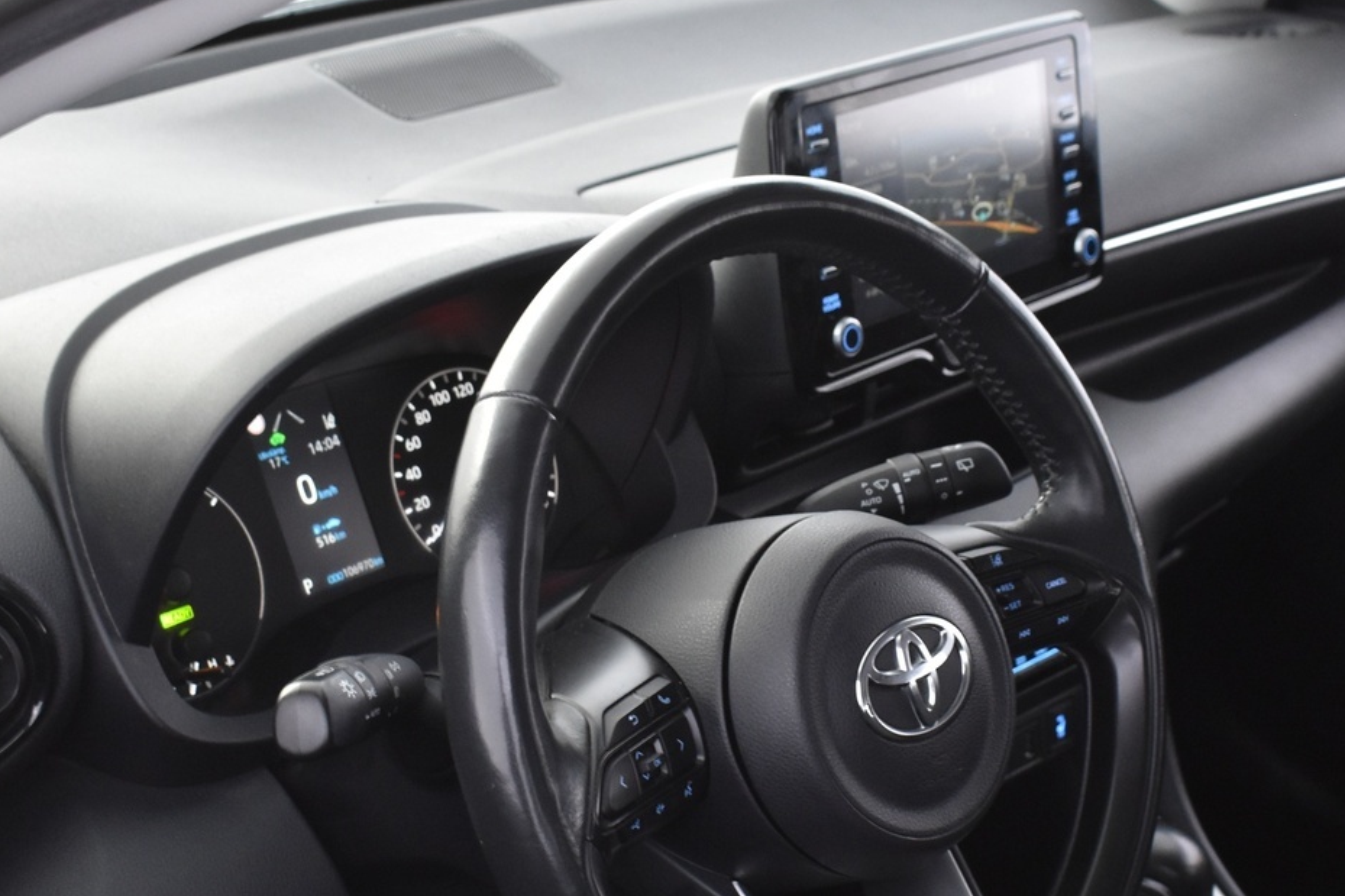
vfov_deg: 19.9
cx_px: 741
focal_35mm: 68
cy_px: 647
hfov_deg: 29.6
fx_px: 2540
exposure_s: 1/8
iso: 1250
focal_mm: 26
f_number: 5.6
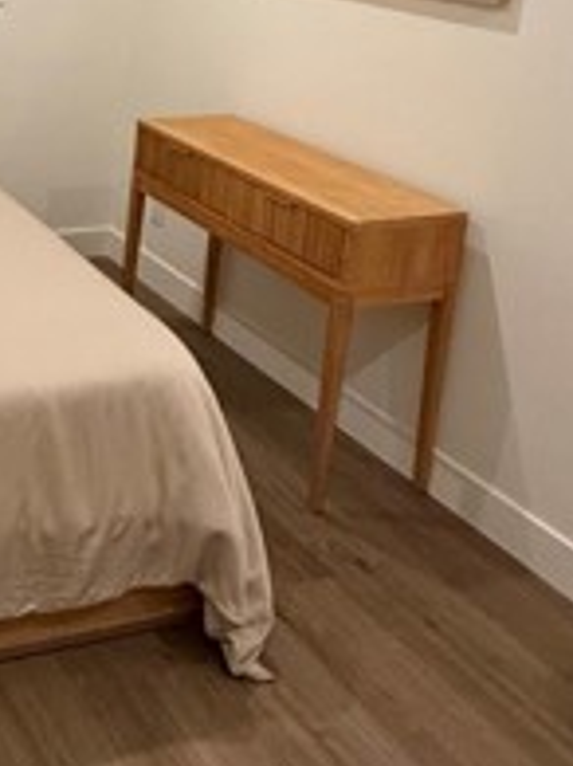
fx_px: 1016
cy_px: 35
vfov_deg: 37.7
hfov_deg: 27.2
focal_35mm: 46
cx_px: -141
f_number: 2.2
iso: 320
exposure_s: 1/60
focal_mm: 2.22
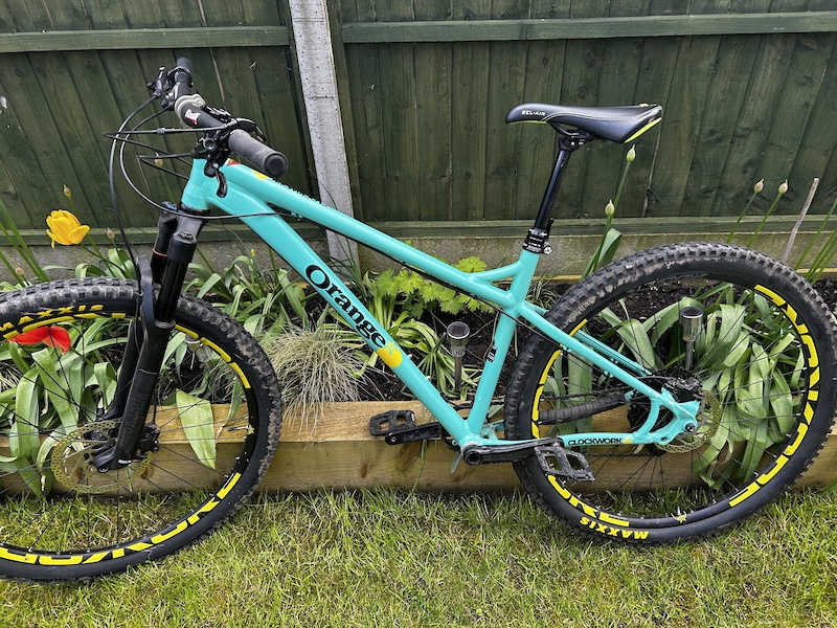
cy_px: 314
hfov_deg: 67.3
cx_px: 418
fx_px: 629
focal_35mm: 26
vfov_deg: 53.1
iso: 50
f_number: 1.5
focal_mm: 5.7
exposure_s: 1/312
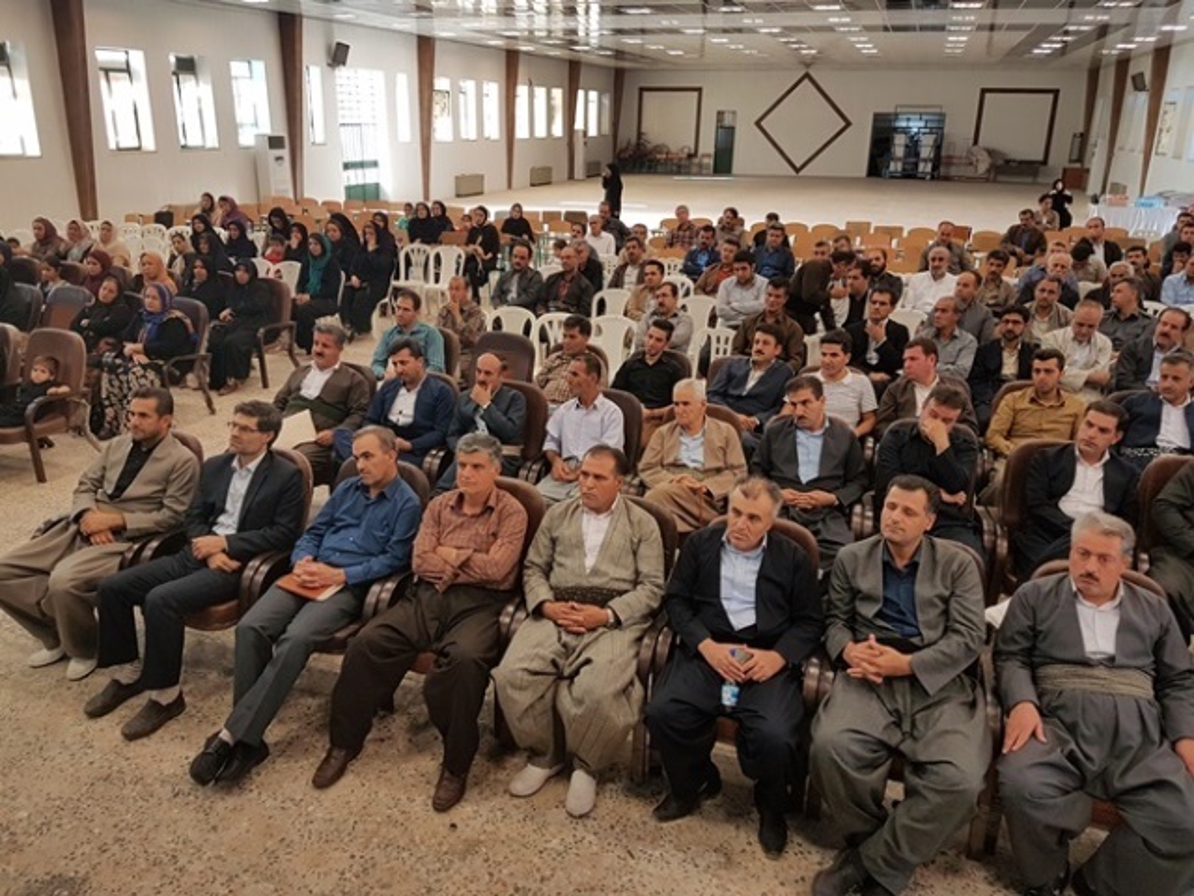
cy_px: 448
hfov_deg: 67.3
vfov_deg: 53.1
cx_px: 597
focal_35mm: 26
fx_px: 897
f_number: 1.7
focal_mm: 4.2
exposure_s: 1/50
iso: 50
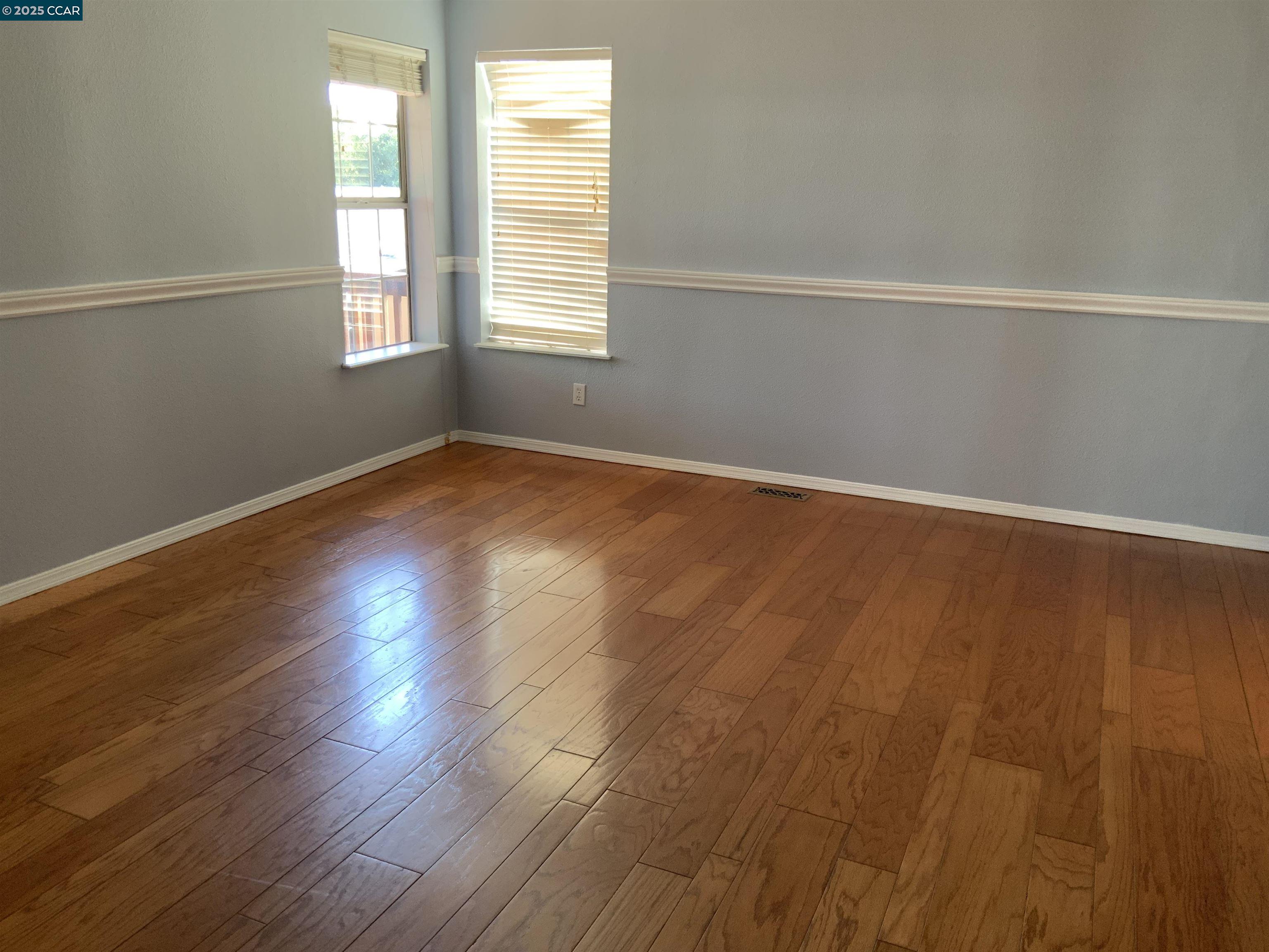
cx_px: 634
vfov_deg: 48.2
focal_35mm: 29
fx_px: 1063
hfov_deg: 61.7
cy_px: 476
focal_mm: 3
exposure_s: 1/60
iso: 100
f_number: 1.8
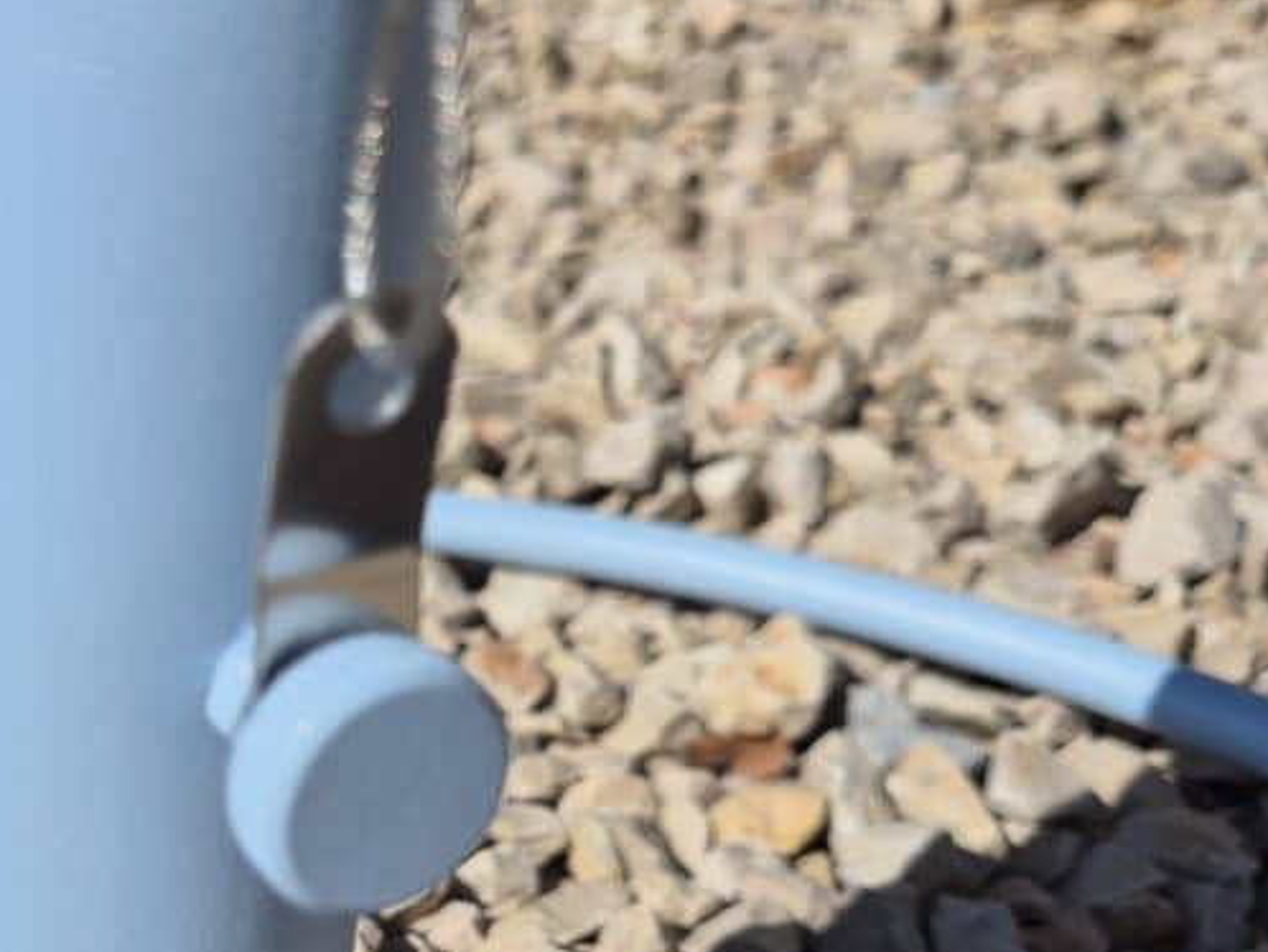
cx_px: 117
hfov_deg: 33.6
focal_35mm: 54
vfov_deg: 26.5
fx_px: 1979
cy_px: 784
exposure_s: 1/3600
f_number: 1.8
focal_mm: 5.4
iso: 25
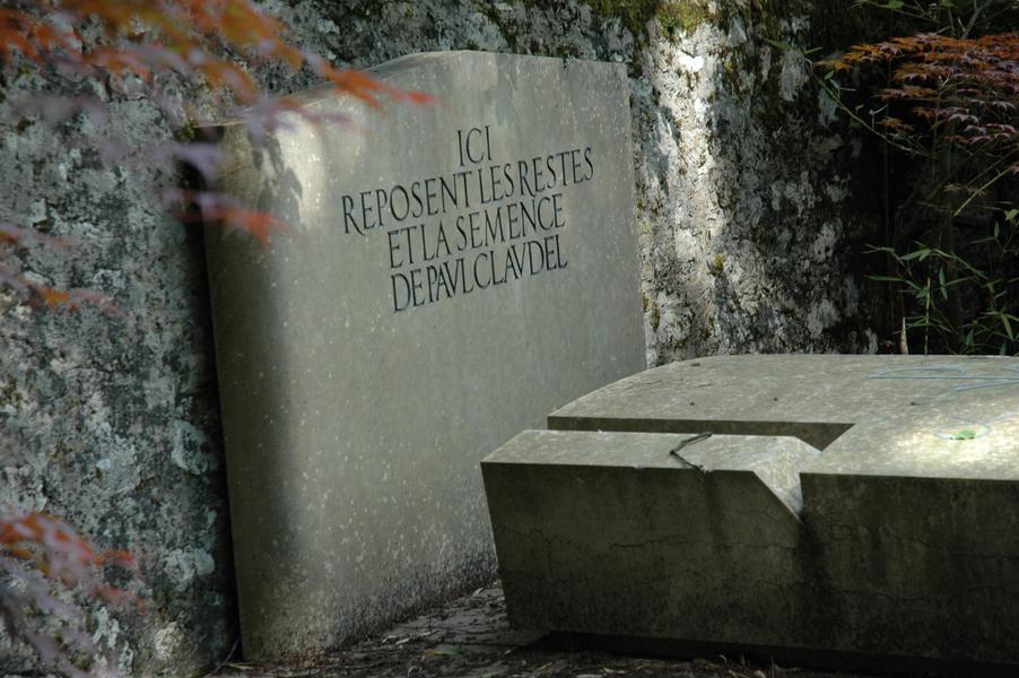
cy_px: 339
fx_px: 2758
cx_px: 510
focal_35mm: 98
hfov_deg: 20.9
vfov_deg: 14.0
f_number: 4.5
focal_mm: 65
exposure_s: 1/80
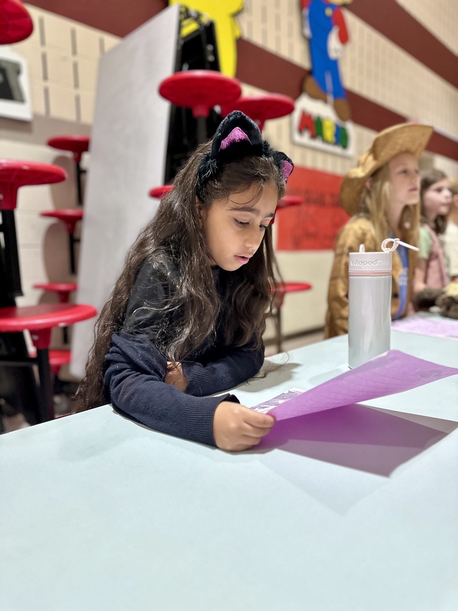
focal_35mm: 24
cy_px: 306
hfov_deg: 56.8
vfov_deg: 71.6
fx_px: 423
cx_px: 229
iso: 640
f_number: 1.78
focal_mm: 6.86
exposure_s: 1/60
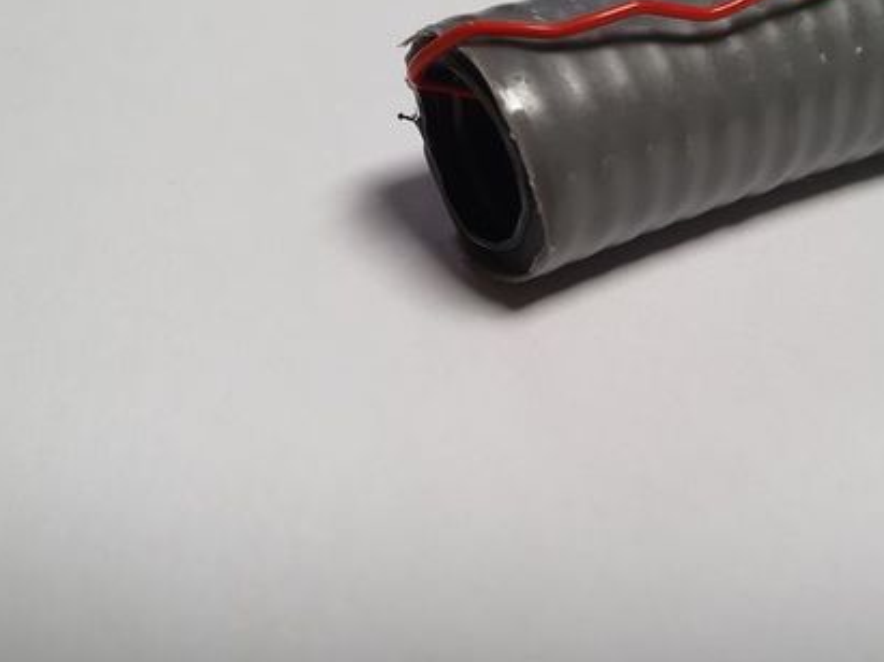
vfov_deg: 37.3
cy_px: 221
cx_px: 619
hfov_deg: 47.8
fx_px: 970
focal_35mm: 38
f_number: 2.4
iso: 200
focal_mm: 4.32
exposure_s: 1/100
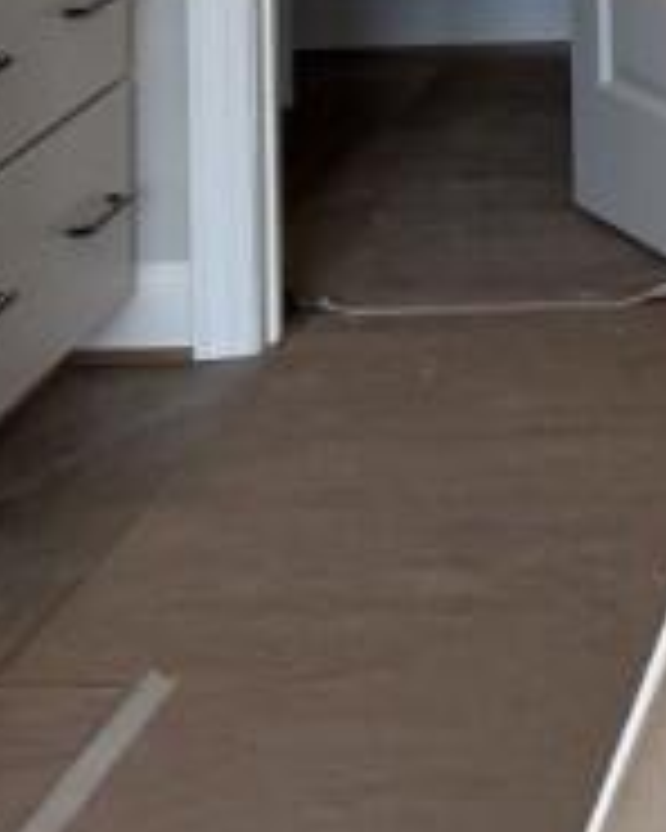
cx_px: 1120
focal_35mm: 130
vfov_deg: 13.4
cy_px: -639
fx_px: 3203
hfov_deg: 11.2
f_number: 1.78
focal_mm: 6.76
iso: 100
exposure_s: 1/121
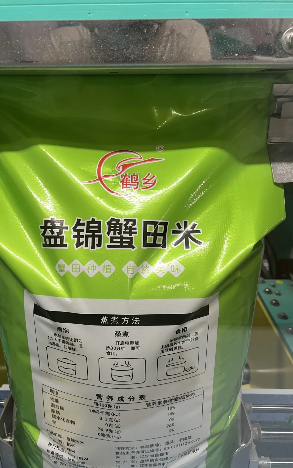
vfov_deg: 66.5
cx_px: 133
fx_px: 358
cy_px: 237
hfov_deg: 44.5
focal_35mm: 28
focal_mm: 5.7
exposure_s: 1/60
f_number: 1.5
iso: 125
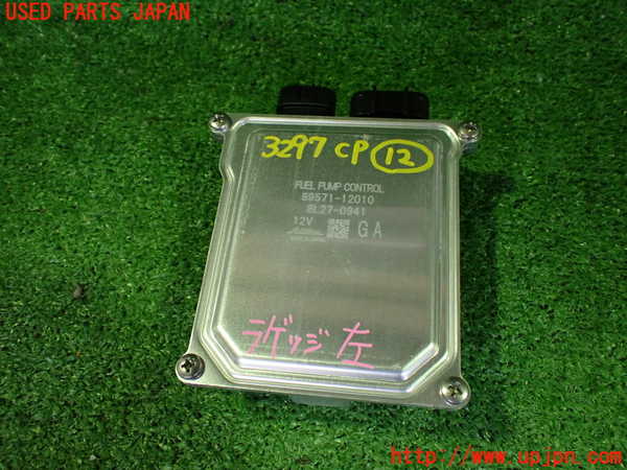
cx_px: 314
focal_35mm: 30
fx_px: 543
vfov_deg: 46.8
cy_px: 235
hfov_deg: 60.0
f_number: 2.3
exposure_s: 1/80
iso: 800
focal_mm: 5.4
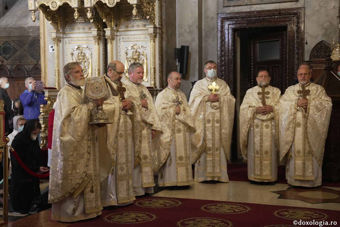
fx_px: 536
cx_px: 170
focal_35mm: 57
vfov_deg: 23.9
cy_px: 114
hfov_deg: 35.2
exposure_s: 1/100
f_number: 2.8
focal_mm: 56.7
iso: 4000
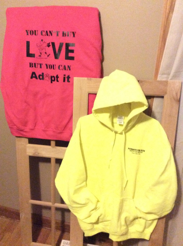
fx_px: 233
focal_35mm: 33
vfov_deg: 55.4
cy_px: 123
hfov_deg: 42.8
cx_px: 92
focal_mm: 3.3
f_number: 2.4
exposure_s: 1/15
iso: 800
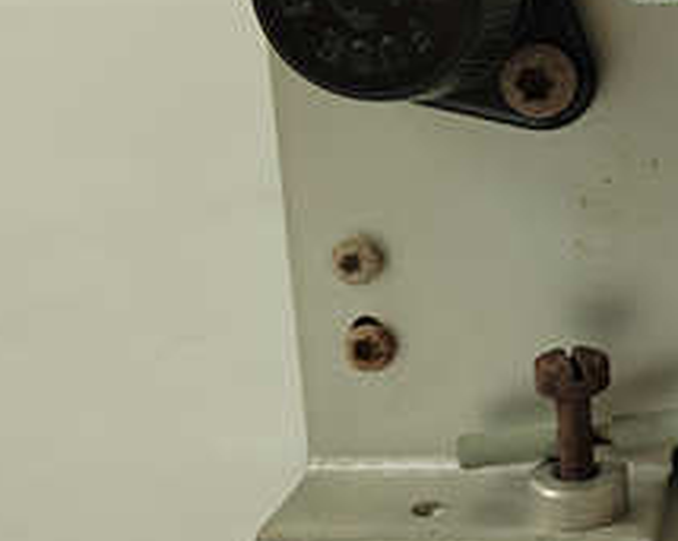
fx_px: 1264
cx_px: 827
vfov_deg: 24.1
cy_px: 187
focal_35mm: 63
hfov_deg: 26.5
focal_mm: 5.52
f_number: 1.9
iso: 1972
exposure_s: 1/120
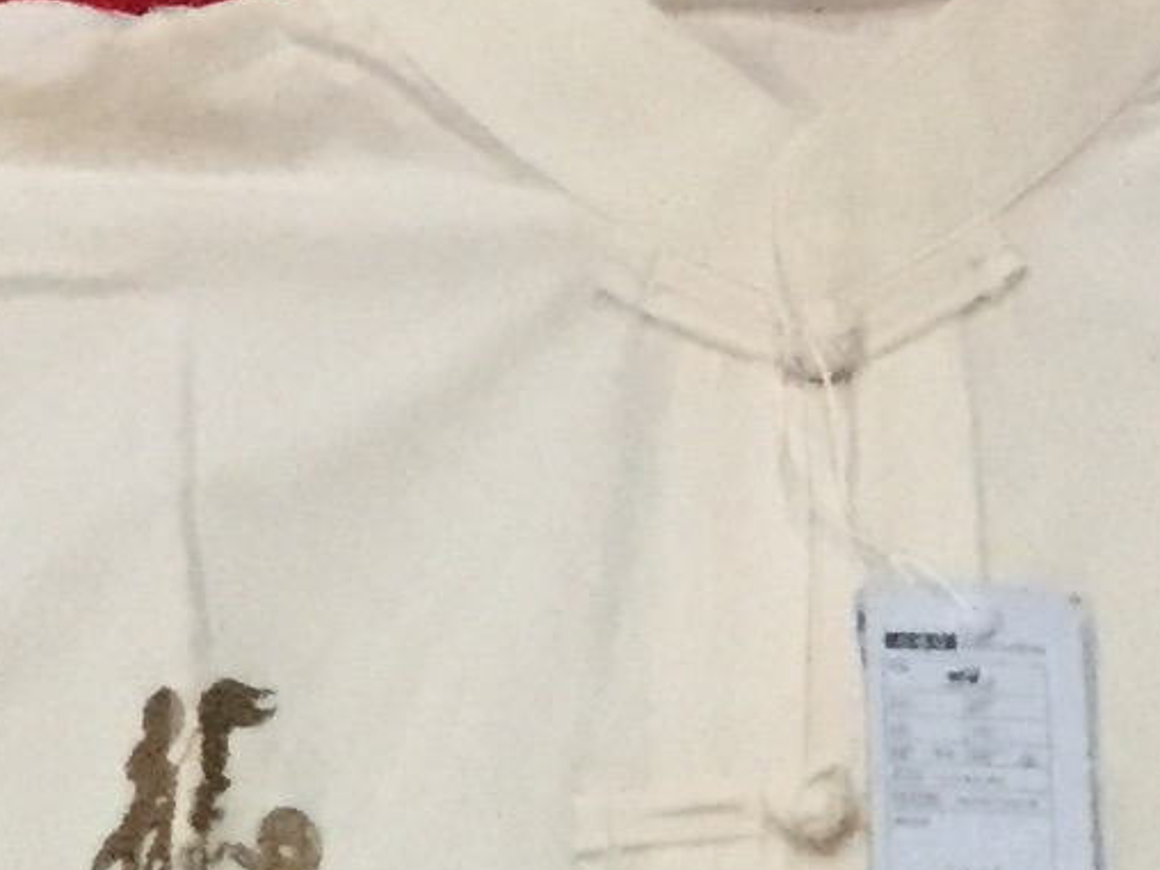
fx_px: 6669
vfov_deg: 7.1
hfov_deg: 9.9
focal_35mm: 199
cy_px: 1888
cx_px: 680
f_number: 2.4
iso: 250
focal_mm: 3.3
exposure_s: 1/17
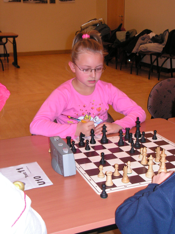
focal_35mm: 53
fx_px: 357
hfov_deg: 27.5
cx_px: 88
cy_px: 117
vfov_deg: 36.2
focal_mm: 8.9
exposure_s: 1/60
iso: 200
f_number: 3.2
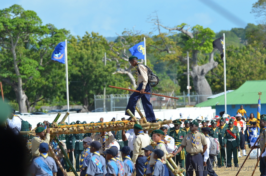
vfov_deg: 3.6
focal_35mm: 375
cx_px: 133
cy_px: 88
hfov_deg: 5.5
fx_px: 2764
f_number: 5.3
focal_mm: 250
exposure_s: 1/800
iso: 180
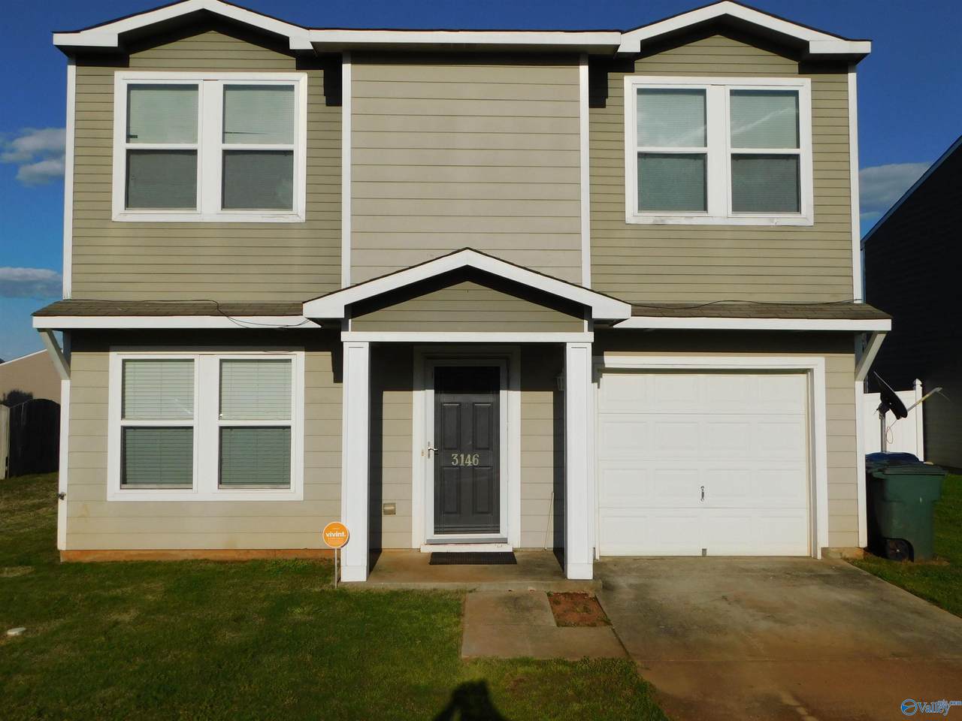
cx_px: 481
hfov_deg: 63.4
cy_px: 360
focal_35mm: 28
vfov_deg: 49.7
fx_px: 778
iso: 125
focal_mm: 4.9
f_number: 6.4
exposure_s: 1/1250
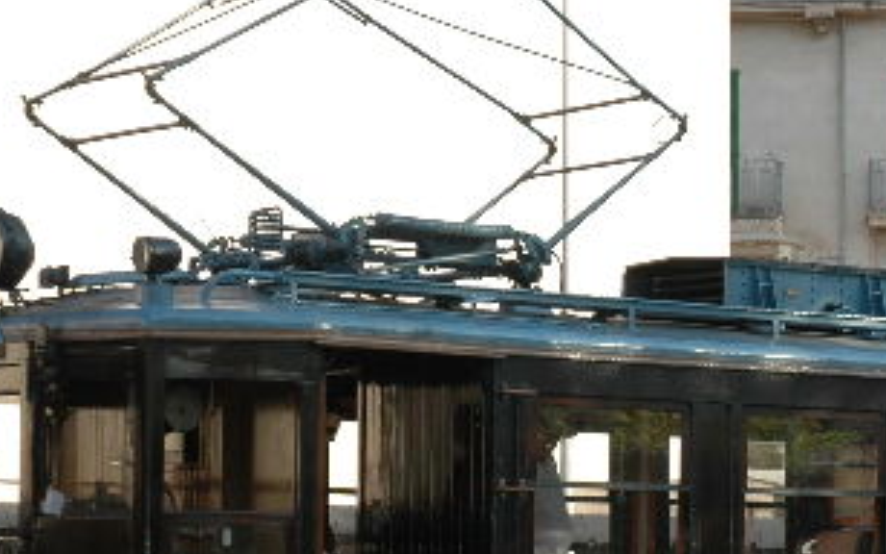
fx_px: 3550
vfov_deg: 8.9
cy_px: 512
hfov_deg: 13.9
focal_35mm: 147
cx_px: 975
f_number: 4.5
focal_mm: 40
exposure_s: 1/400
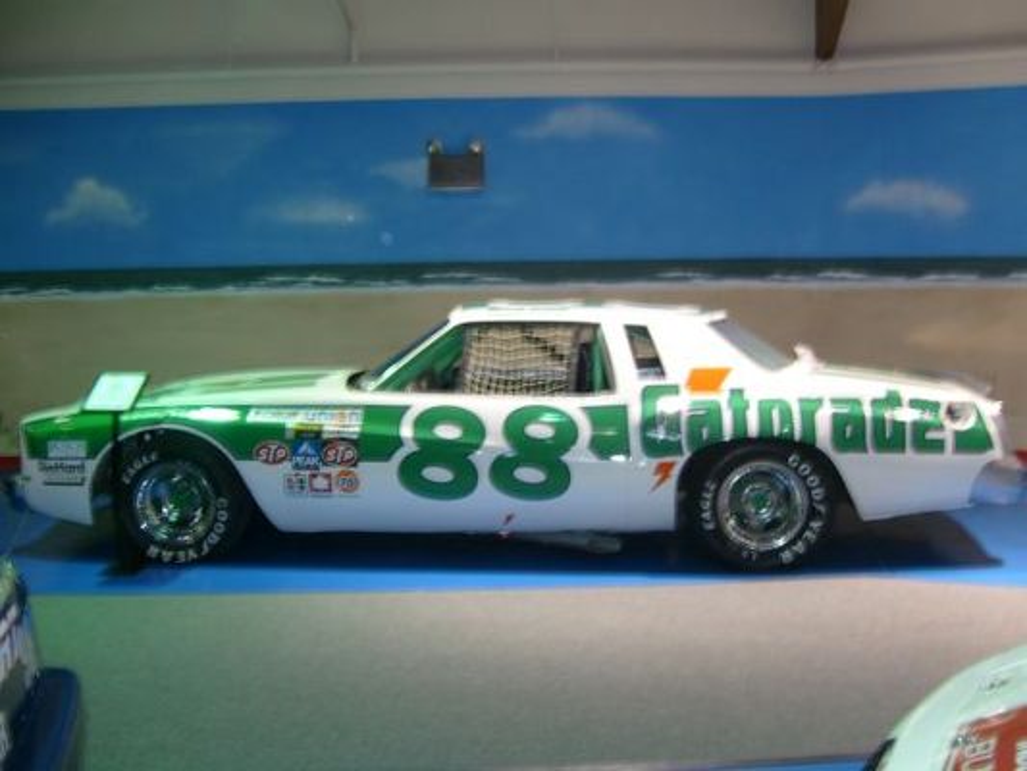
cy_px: 386
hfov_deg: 52.6
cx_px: 514
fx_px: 1039
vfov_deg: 40.7
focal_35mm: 35
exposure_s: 1/8
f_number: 2.8
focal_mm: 5.8
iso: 80
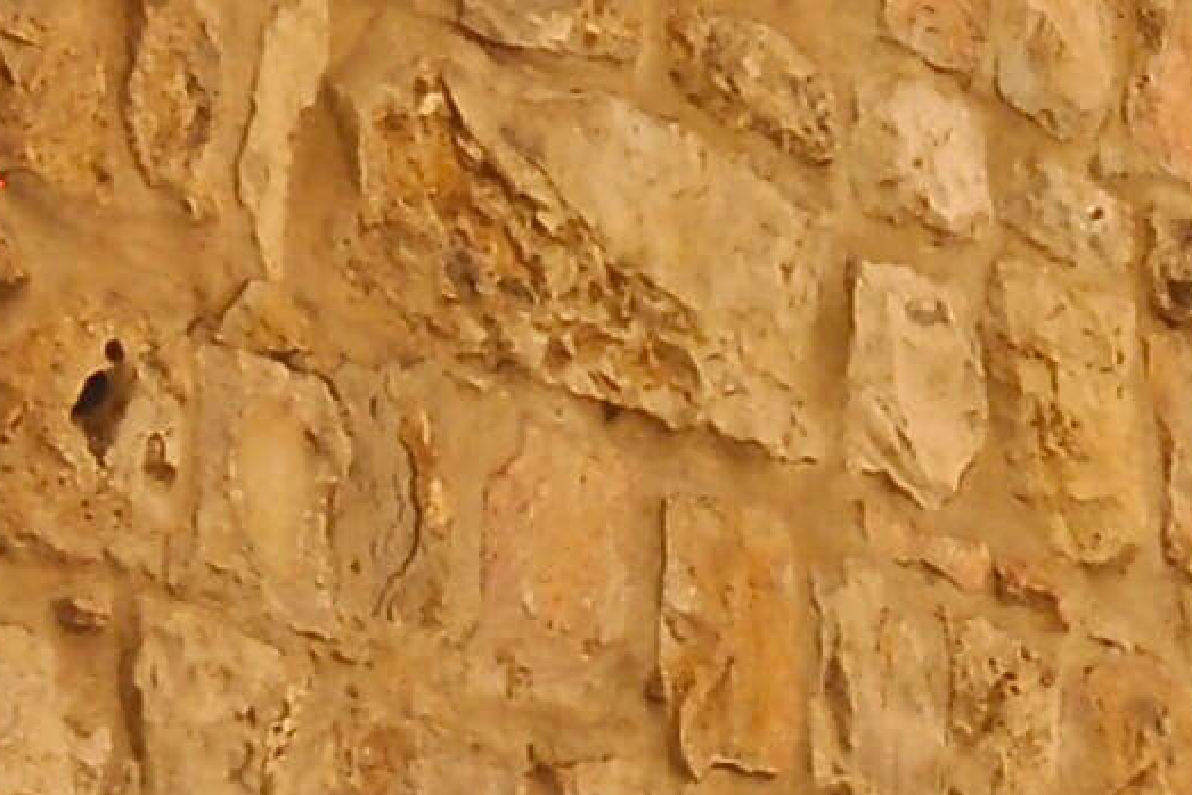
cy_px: 849
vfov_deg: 7.2
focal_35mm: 191
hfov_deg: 9.2
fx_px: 6326
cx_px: 3184
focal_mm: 16
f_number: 11
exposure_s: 1/320
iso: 200
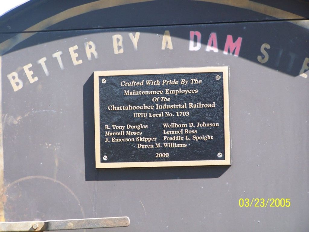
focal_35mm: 169
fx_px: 1509
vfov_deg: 8.8
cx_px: 154
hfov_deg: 11.7
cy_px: 116
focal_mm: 28
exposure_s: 1/125
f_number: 3.2
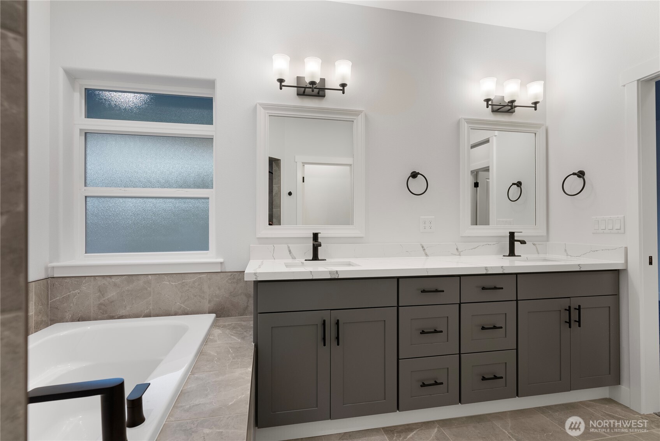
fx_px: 312
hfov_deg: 93.2
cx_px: 330
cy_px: 220
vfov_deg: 70.5
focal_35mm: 17
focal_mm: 17
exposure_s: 1/15
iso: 640
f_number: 5
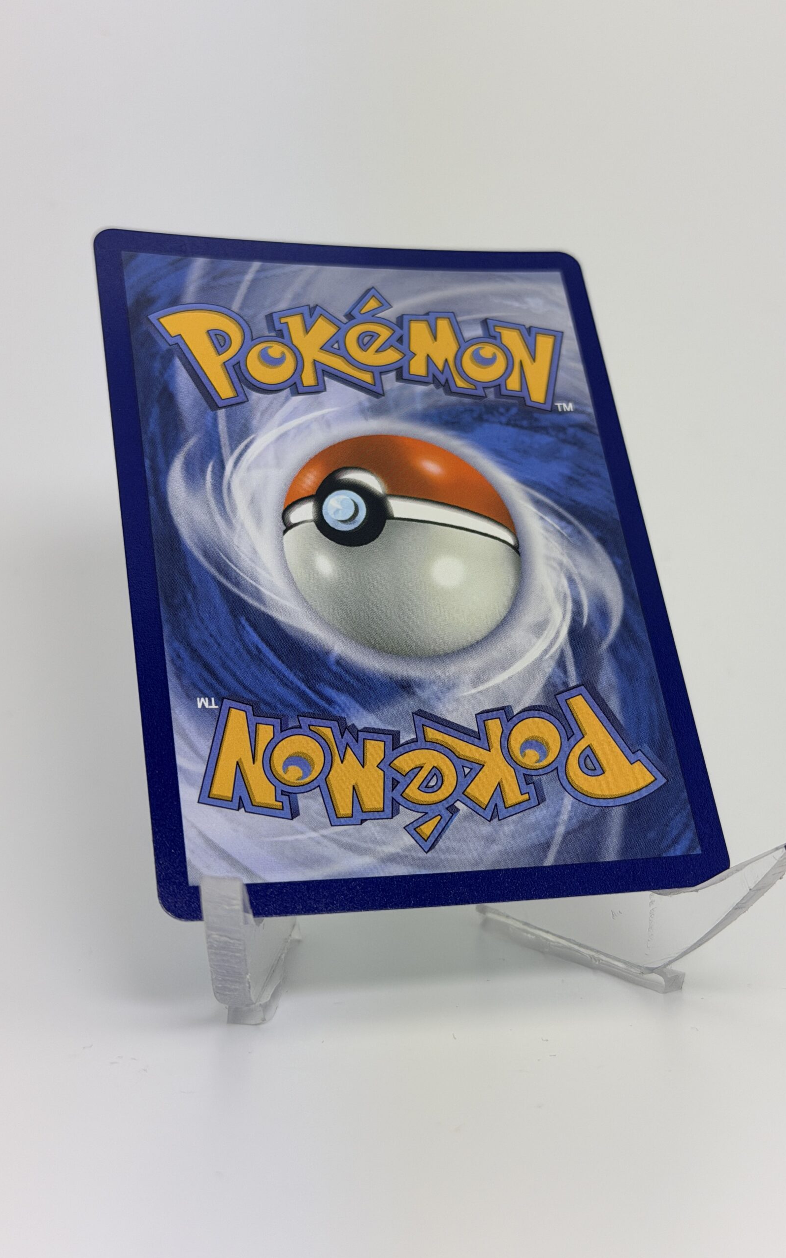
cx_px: 416
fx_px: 1748
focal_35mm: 51
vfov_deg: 39.6
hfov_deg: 25.3
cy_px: 629
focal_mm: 6.76
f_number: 1.78
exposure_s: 1/819
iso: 64
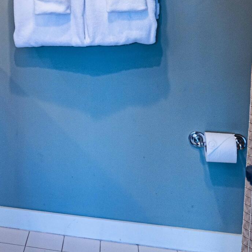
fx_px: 552
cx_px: -126
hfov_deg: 21.6
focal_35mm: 67
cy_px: -10
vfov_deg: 24.4
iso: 320
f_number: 4.5
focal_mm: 18
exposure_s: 1/20
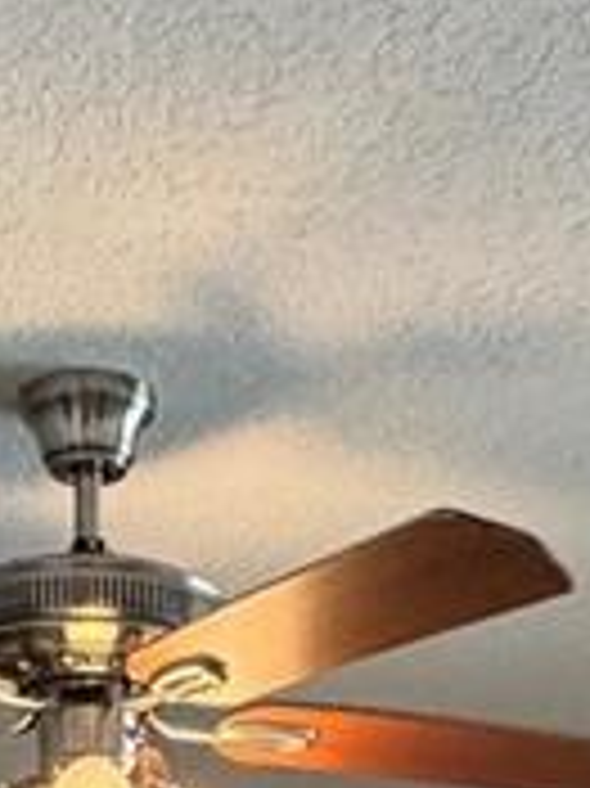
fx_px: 2184
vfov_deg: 14.3
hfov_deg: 15.3
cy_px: 1855
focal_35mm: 96
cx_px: 135
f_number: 2.2
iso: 250
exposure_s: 1/120
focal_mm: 2.22
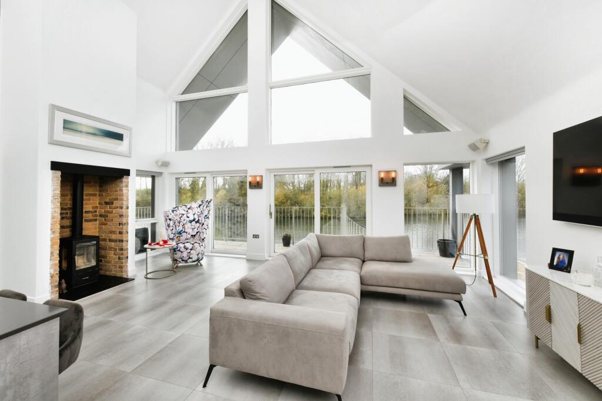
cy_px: 200
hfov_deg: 104.2
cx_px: 301
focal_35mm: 14
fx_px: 234
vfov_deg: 81.2
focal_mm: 14
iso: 400
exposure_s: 1/80
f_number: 10
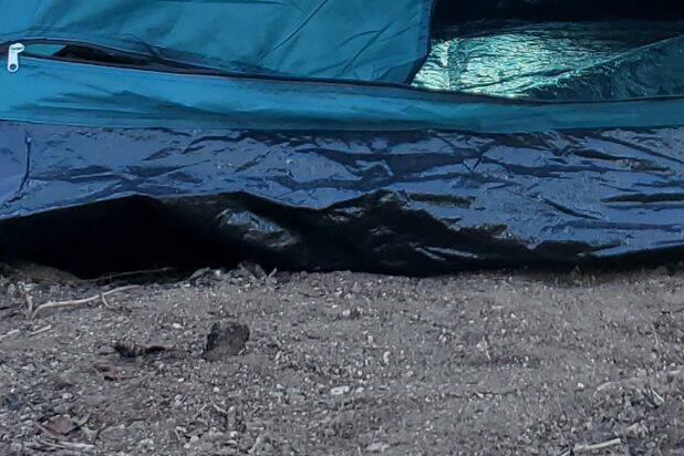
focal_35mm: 112
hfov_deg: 18.0
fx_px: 2128
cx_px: 601
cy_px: -128
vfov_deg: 11.9
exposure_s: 1/272
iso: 50
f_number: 2.4
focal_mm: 4.3
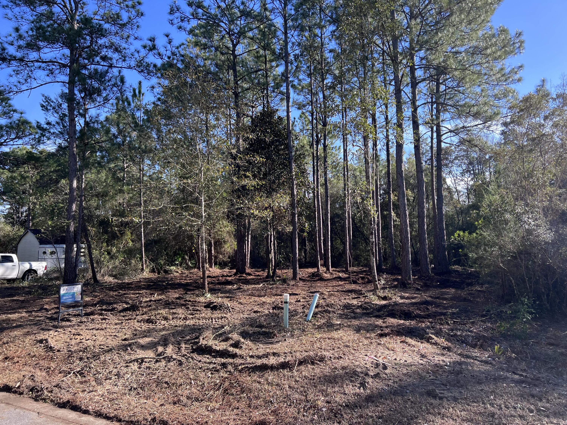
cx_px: 284
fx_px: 426
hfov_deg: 67.3
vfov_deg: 53.1
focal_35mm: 26
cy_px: 212
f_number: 1.5
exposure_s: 1/840
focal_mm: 5.7
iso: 50
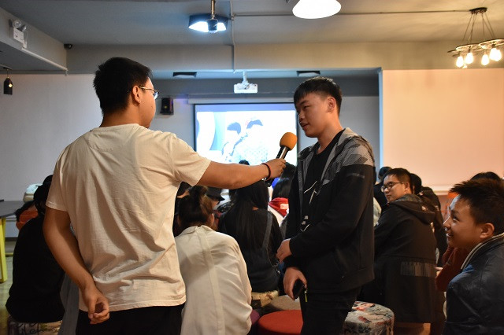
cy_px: 168
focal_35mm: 36
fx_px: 504
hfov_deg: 53.2
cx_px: 252
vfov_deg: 36.8
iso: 1600
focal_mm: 24
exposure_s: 1/15
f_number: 3.8
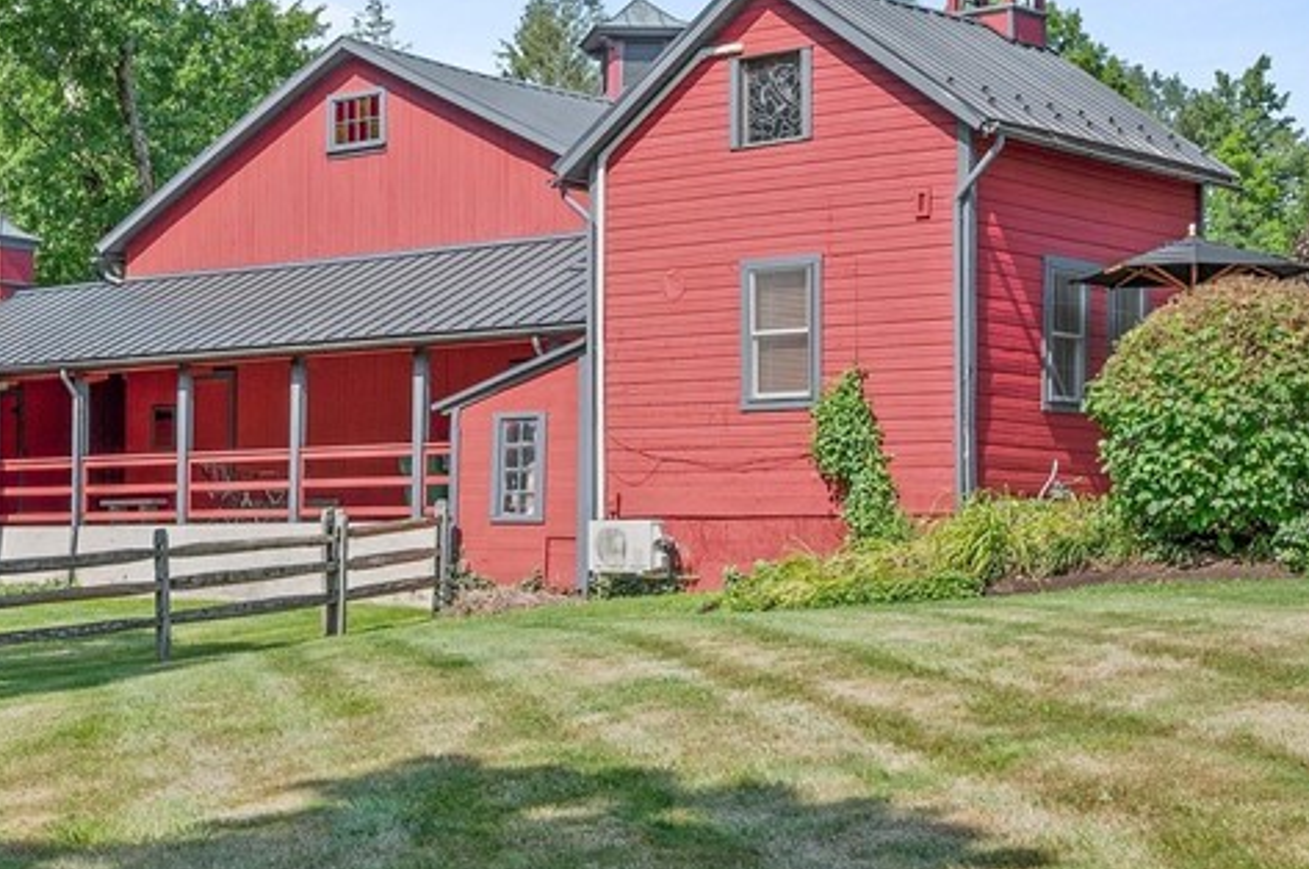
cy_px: 559
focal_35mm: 69
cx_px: 65
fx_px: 2505
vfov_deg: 19.6
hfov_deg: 27.9
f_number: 8
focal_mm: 30
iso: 400
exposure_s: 1/250
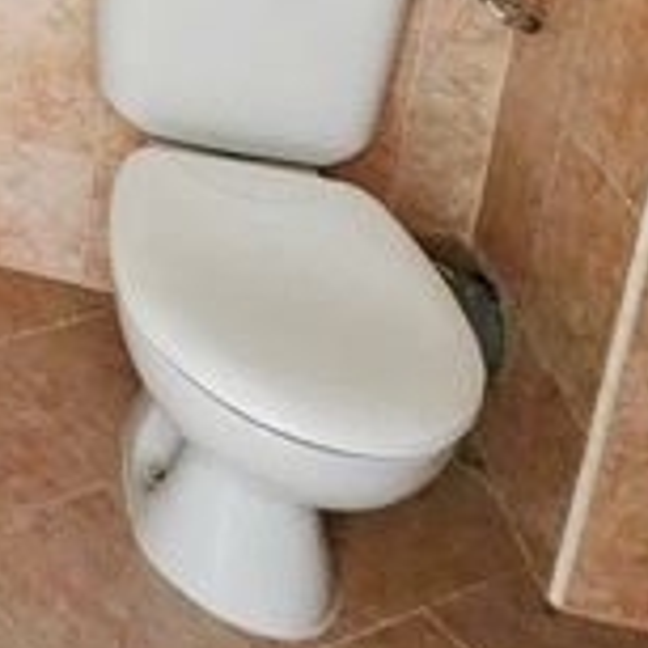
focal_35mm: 53
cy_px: -343
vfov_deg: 24.4
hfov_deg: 21.8
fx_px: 1122
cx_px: -493
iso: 640
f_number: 2.2
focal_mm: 1.7
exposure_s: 1/33
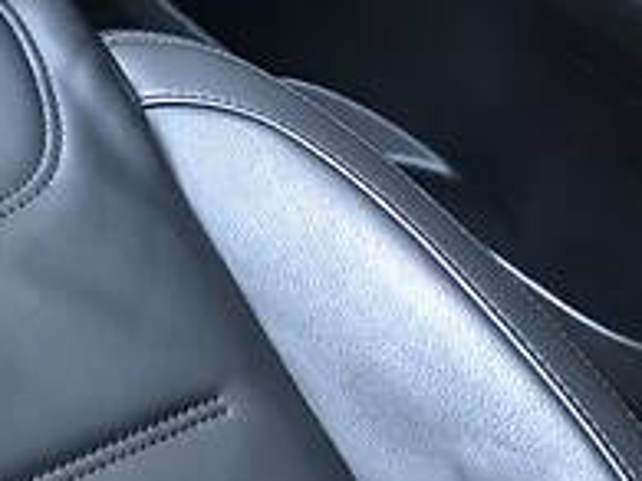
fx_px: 2132
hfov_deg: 16.5
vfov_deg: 12.4
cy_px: -171
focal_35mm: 115
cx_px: -119
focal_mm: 4
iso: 100
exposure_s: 1/4
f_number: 1.8
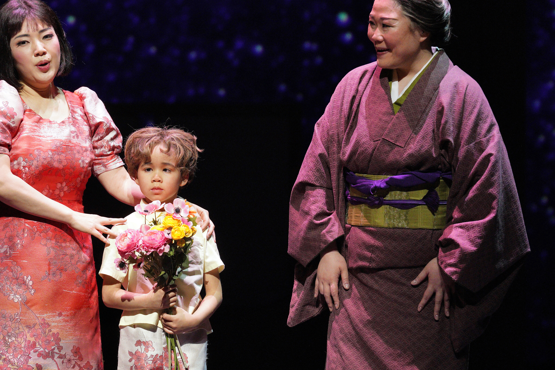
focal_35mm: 278
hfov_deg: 7.4
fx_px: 4286
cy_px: 170
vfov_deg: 4.9
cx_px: 216
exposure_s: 1/160
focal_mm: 197
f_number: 5.6
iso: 4000
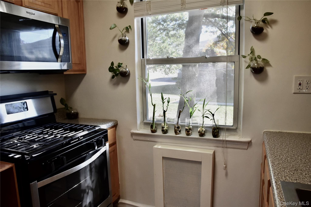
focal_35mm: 26
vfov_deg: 50.4
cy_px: 104
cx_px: 156
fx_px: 220
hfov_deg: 70.4
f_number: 5.6
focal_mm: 17
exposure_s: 1/125
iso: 800
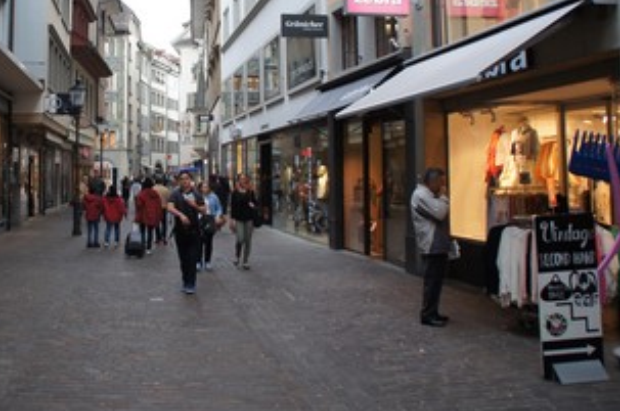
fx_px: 705
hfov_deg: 46.2
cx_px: 176
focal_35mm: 41
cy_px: 107
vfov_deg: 32.0
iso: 100
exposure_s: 1/50
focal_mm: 18
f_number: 4.5
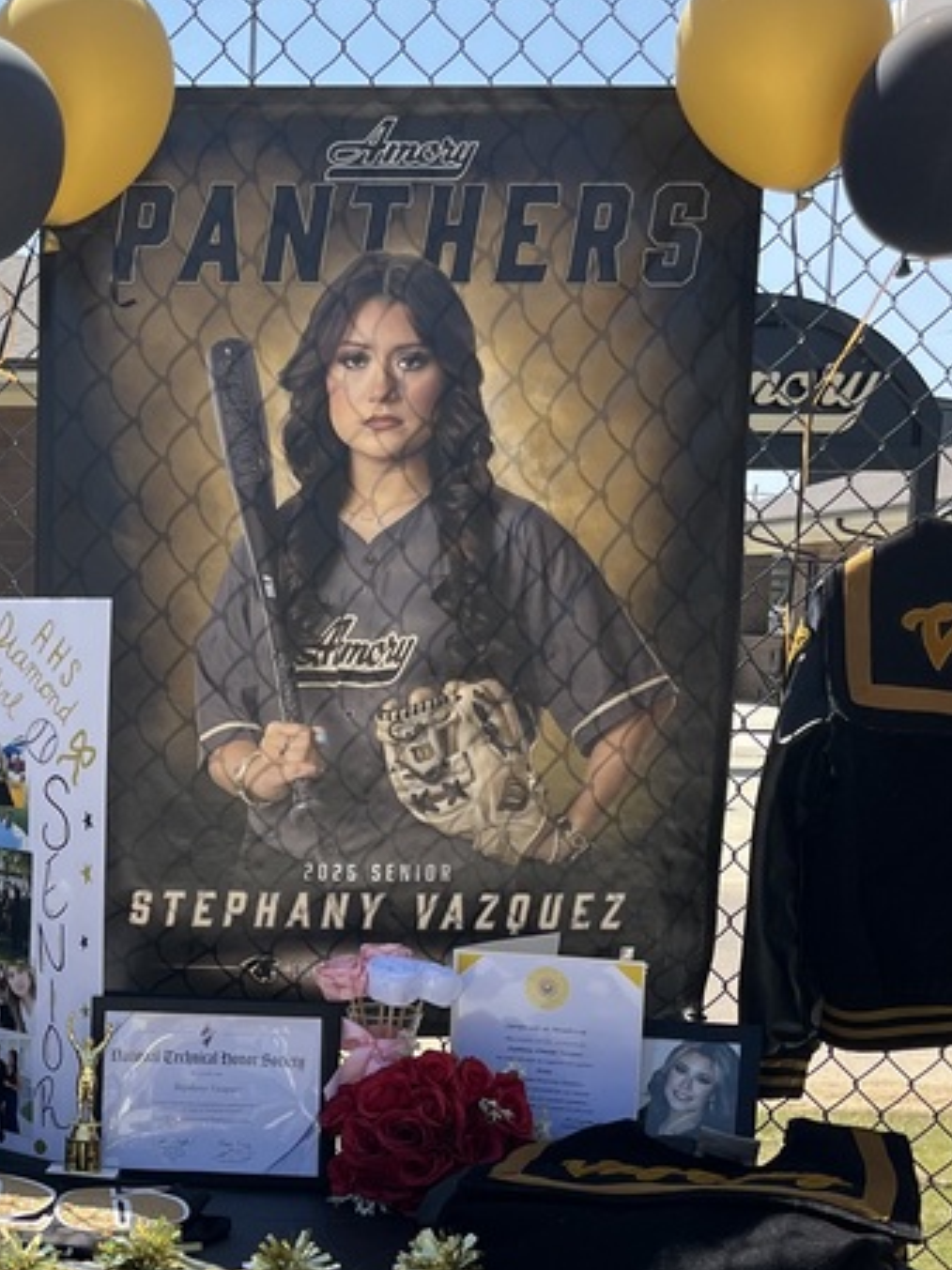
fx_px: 2164
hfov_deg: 23.6
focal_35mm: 59
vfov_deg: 32.0
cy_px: 977
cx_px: -23
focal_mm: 5.1
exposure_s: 1/2755
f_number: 1.6
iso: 50
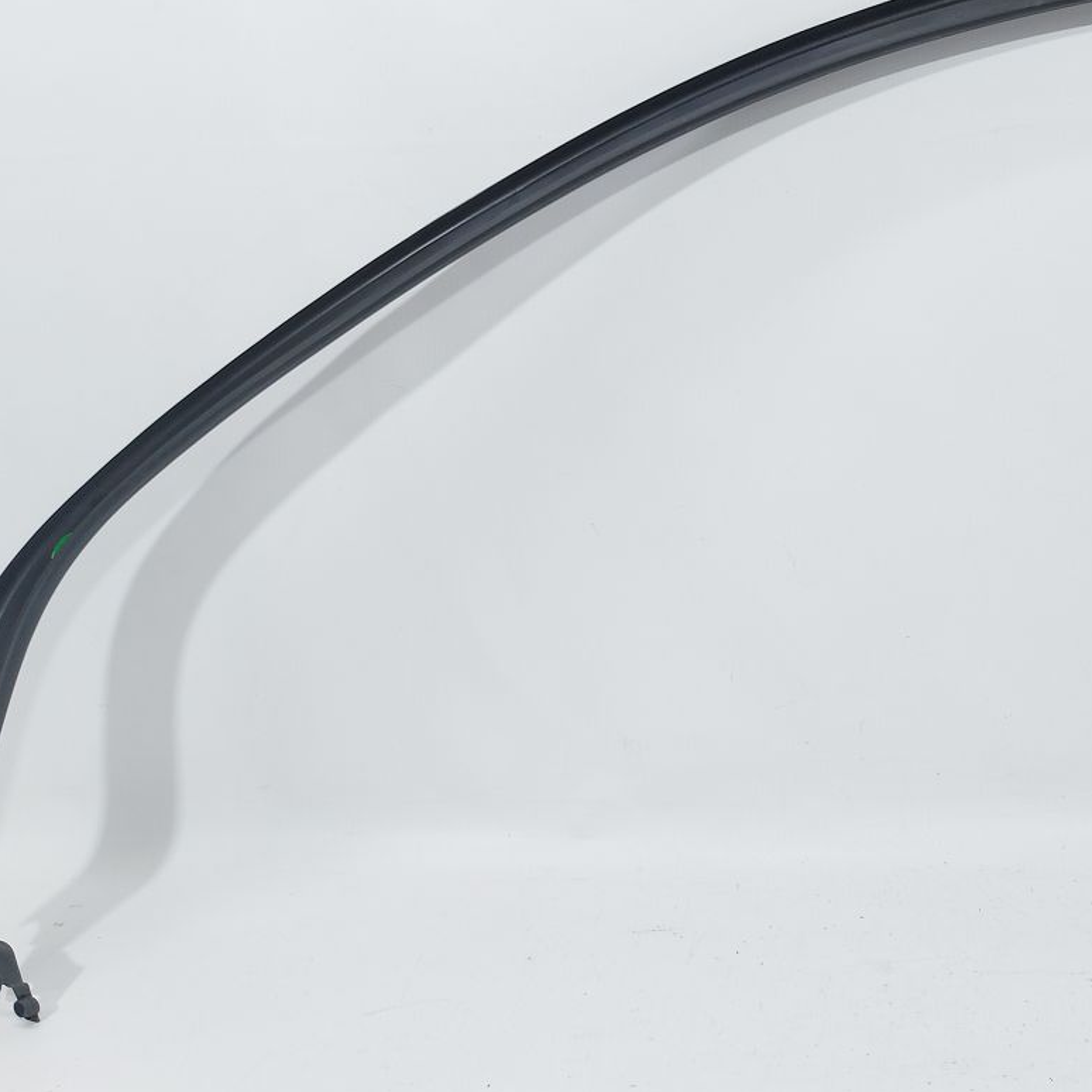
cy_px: 457
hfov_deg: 42.3
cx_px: 839
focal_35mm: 38
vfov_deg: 43.7
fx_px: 1356
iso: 50
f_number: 1.8
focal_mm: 5.23
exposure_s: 1/50
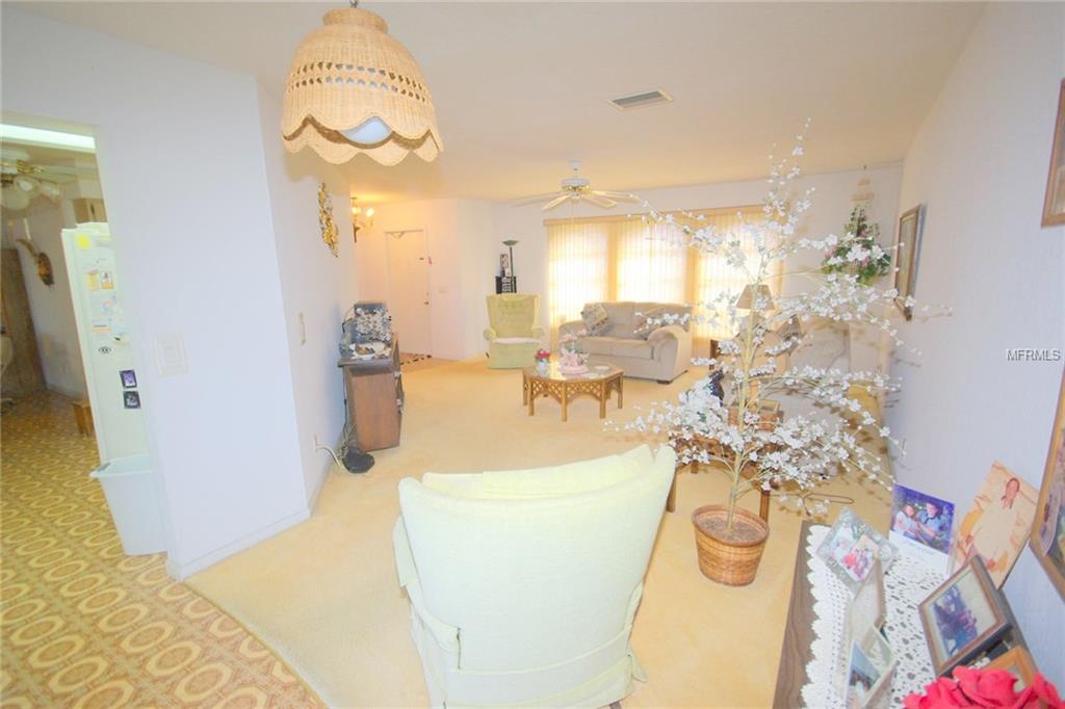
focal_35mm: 16
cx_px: 532
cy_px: 354
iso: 200
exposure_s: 1/20
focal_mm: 11
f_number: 4
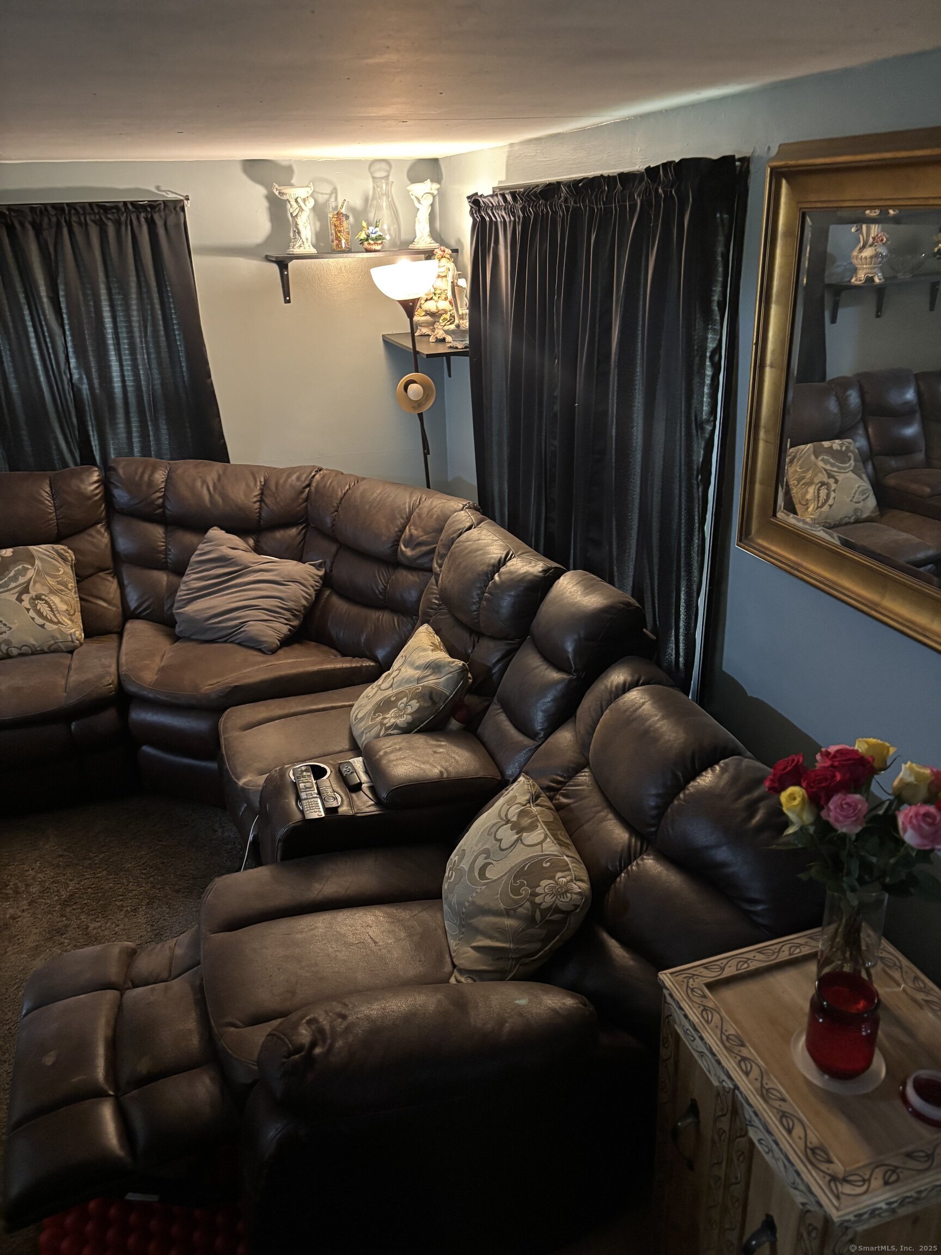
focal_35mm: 26
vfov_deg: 67.3
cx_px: 470
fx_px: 942
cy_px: 628
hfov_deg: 53.1
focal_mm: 5.96
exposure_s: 1/30
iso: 640
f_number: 1.6
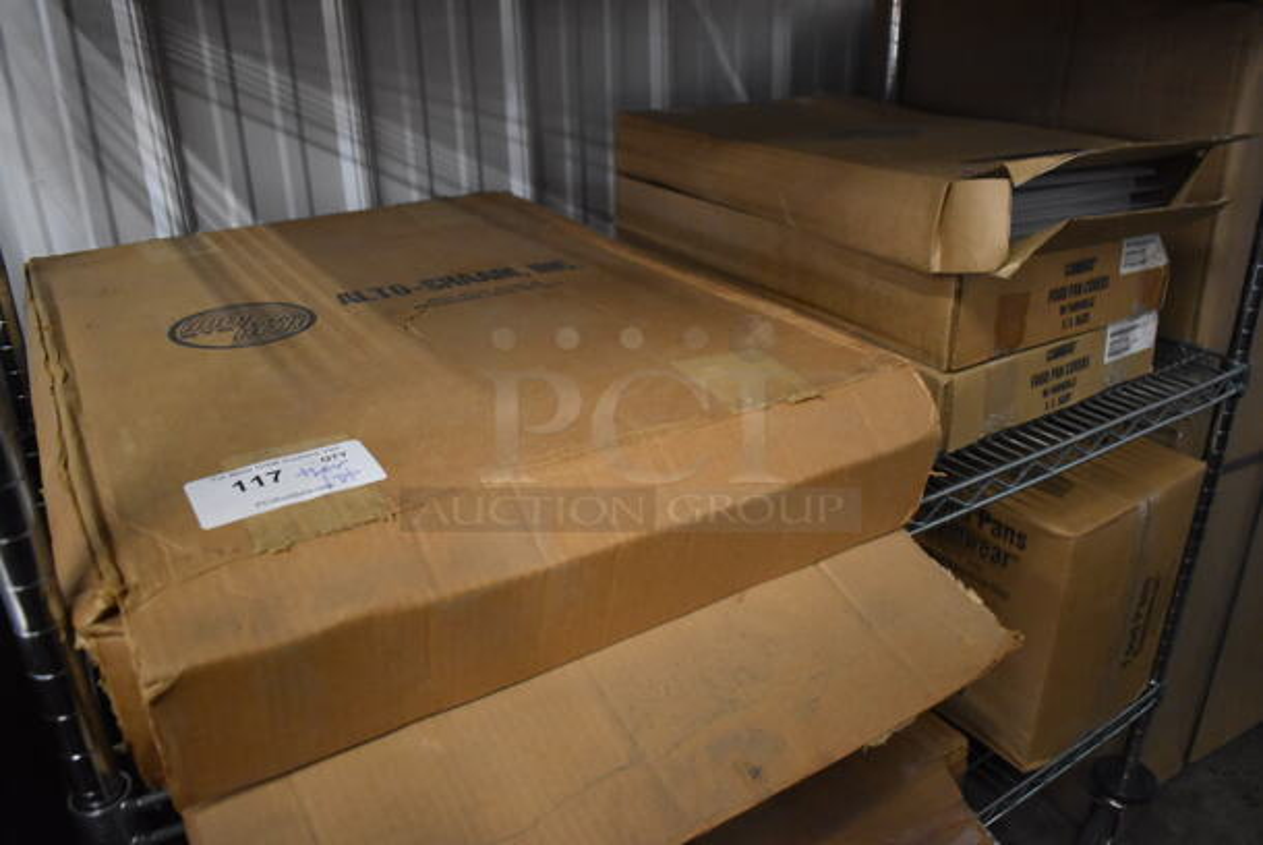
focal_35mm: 27
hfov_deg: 67.3
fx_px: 948
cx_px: 632
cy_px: 422
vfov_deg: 48.0
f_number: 3.5
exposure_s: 1/125
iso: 3200
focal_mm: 18
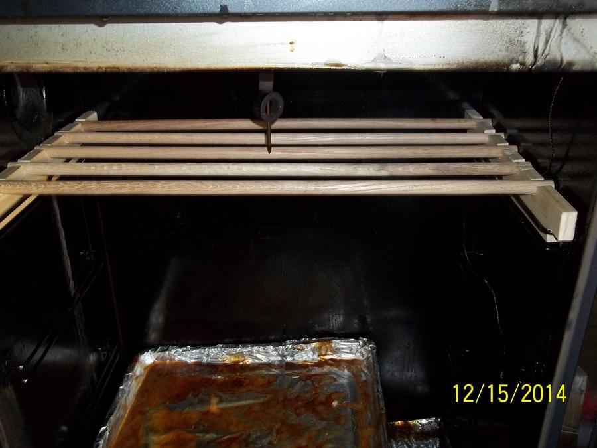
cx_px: 298
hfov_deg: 56.8
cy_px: 224
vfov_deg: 44.2
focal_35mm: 32
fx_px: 552
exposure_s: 1/30
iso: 160
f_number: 2.9
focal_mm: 5.7
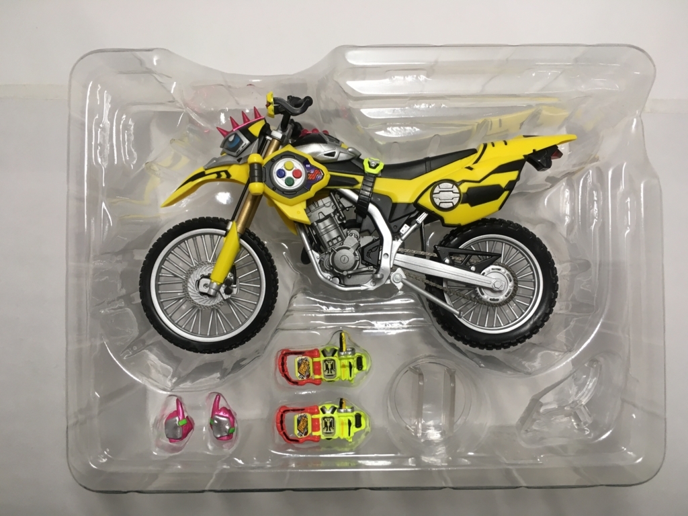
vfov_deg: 48.2
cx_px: 344
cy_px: 258
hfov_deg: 61.7
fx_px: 576
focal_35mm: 29
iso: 25
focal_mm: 4.15
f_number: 2.2
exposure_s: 1/30
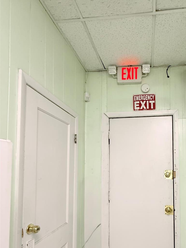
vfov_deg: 76.5
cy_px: 165
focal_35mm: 21
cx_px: 139
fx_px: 150
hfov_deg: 60.1
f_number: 2.2
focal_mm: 2.22
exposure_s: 1/120
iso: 160
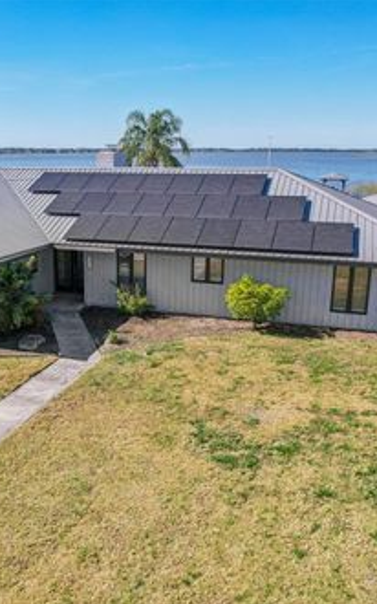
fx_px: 559
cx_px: 106
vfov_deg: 56.7
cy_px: 303
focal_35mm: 34
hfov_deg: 36.6
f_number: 2.8
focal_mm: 8.4
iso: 110
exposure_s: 1/2000
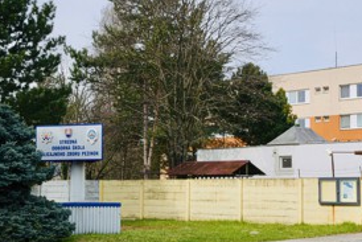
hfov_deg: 28.7
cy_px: 133
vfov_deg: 19.5
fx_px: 704
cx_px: 230
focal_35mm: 70
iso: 125
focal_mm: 24
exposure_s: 1/40
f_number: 22
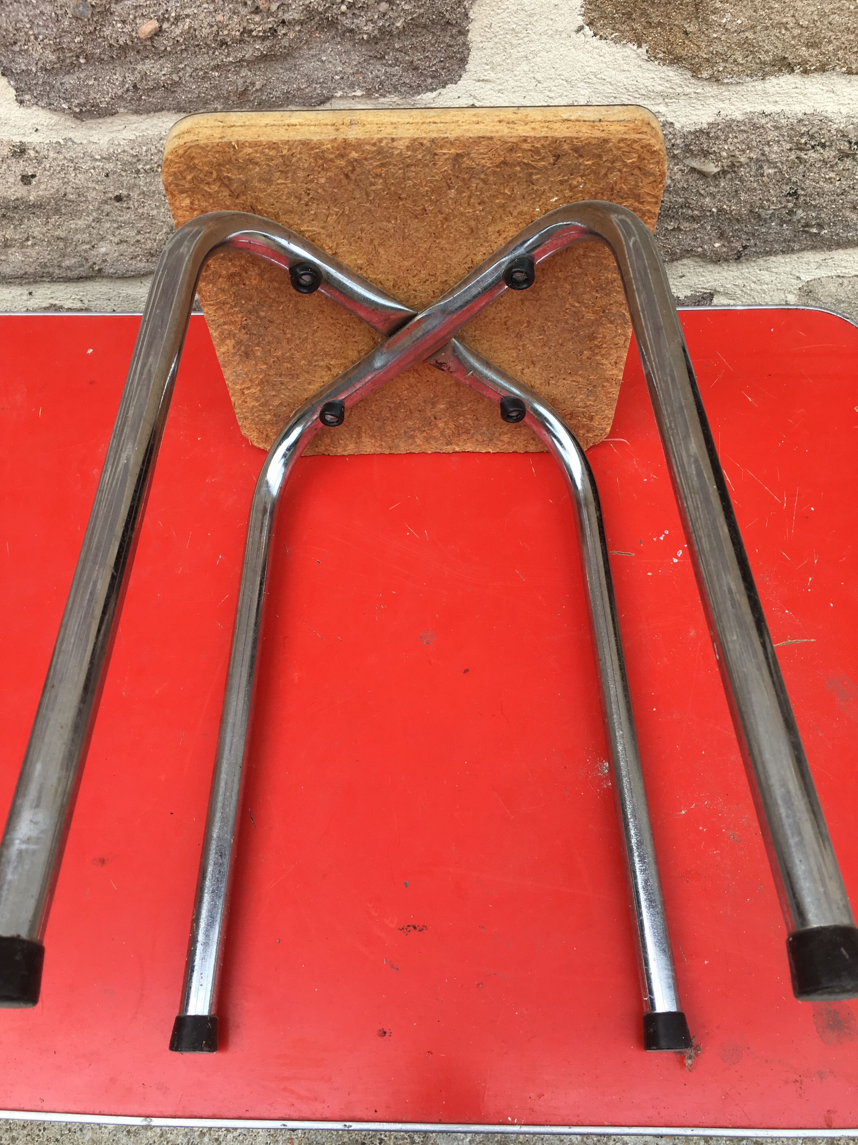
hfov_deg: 48.2
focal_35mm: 29
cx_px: 429
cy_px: 572
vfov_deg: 61.7
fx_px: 958
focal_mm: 4.15
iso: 25
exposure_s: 1/425
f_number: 2.2
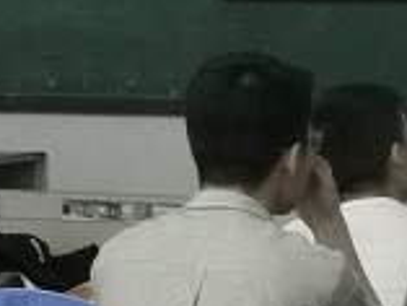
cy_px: -145
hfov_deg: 6.3
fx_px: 3706
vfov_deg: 4.7
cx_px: 415
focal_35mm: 315
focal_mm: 5.58
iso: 320
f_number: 1.8
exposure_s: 1/50
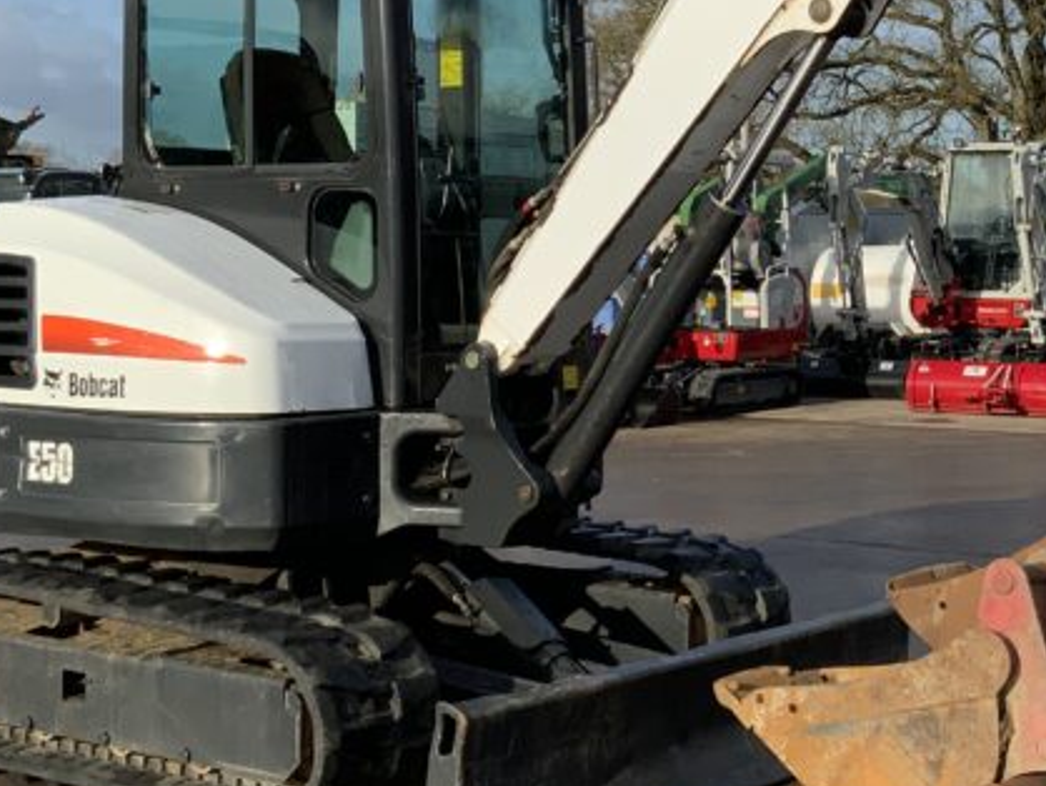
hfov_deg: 26.8
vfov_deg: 20.7
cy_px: 298
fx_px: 2147
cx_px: 848
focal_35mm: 71
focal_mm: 3
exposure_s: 1/1984
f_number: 1.8
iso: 16
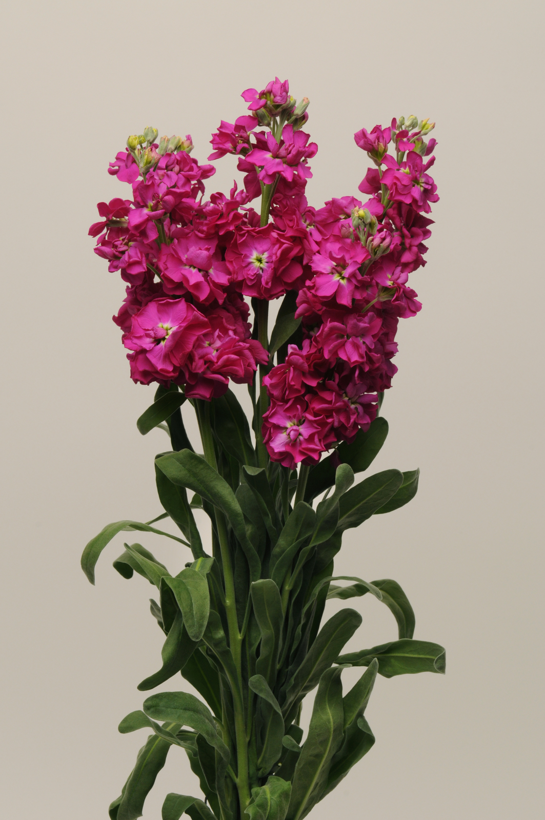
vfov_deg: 13.1
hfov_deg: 8.7
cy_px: 410
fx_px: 3585
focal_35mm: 158
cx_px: 272
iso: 200
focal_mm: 105
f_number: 18
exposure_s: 1/60
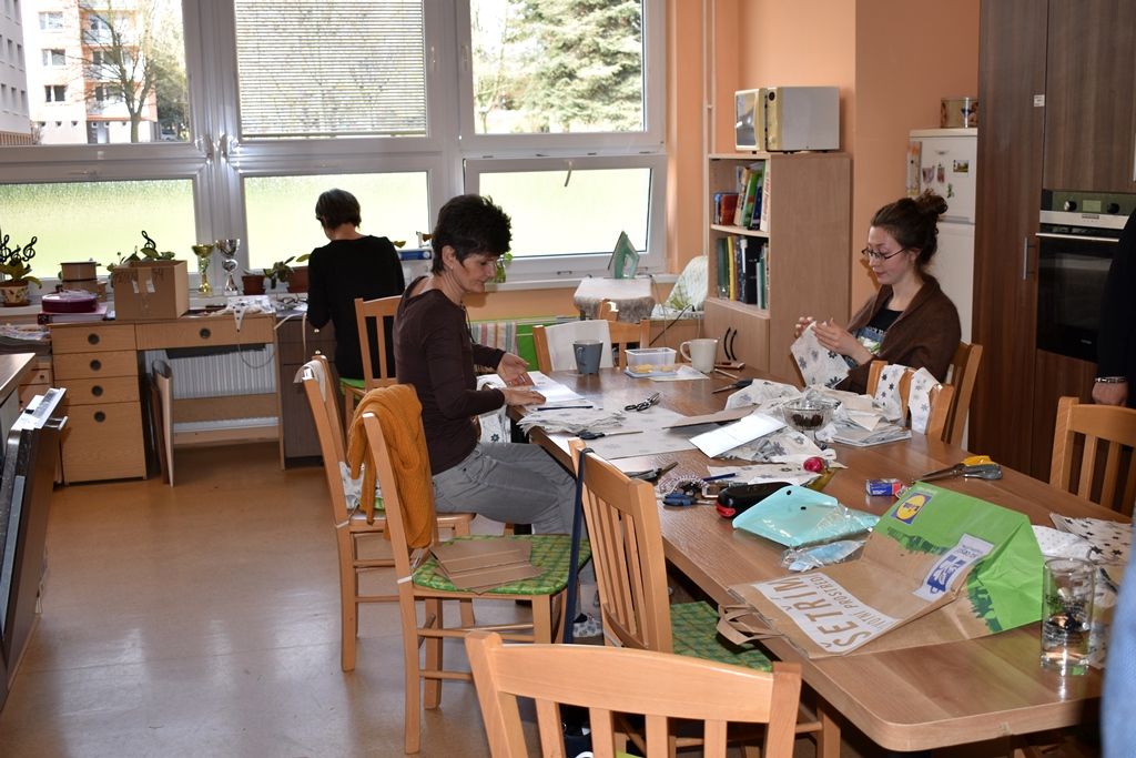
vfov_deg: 33.0
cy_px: 379
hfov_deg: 47.9
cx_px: 568
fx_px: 1278
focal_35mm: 40
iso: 100
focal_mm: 27
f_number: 4
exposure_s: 1/80
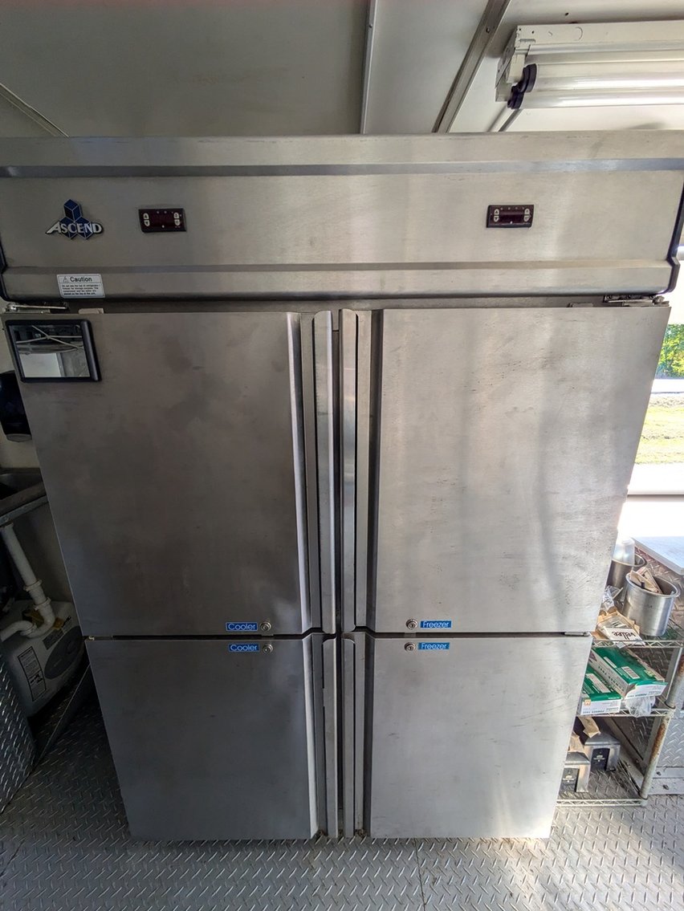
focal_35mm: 14
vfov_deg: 102.0
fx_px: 369
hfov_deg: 85.7
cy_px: 456
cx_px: 342
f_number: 2.2
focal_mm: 1.83
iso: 50
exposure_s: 1/120
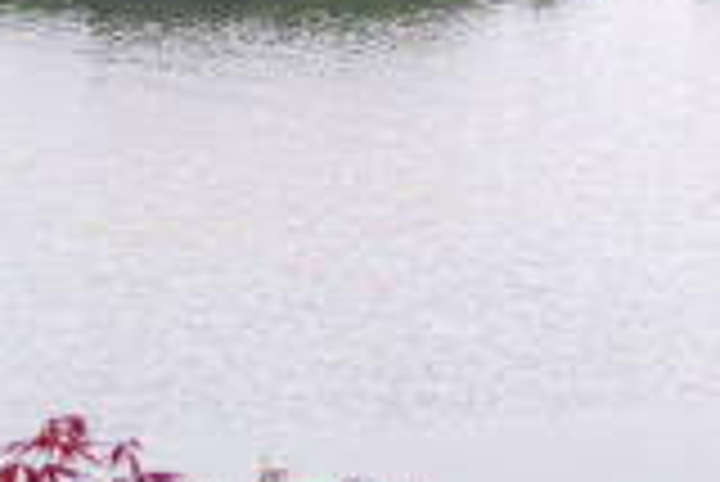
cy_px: -43
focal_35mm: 192
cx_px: 1044
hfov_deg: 10.4
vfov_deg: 7.1
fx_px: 3843
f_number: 3.5
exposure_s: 1/1000
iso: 200
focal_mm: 20
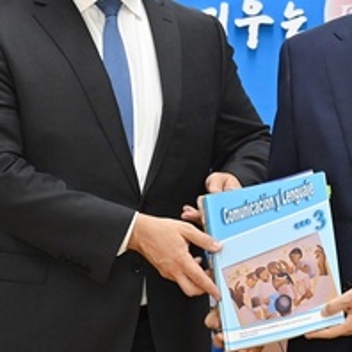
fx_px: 2462
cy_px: 55
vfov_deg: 8.2
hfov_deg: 8.1
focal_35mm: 214
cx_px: 358
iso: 2500
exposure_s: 1/200
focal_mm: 78
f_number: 6.3
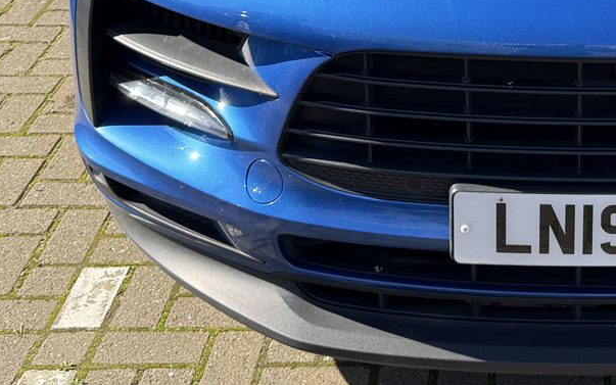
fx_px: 1276
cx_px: 588
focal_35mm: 76
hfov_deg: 26.0
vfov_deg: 16.1
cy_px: -141
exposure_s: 1/1211
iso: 80
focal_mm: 6.76
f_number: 1.78
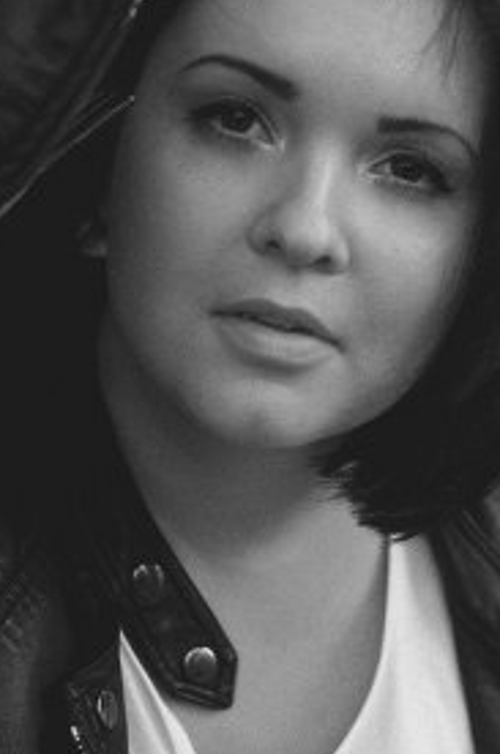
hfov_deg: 12.9
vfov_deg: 19.3
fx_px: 2217
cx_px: 291
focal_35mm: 106
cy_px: 301
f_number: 2.5
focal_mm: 50
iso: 160
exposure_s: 1/160
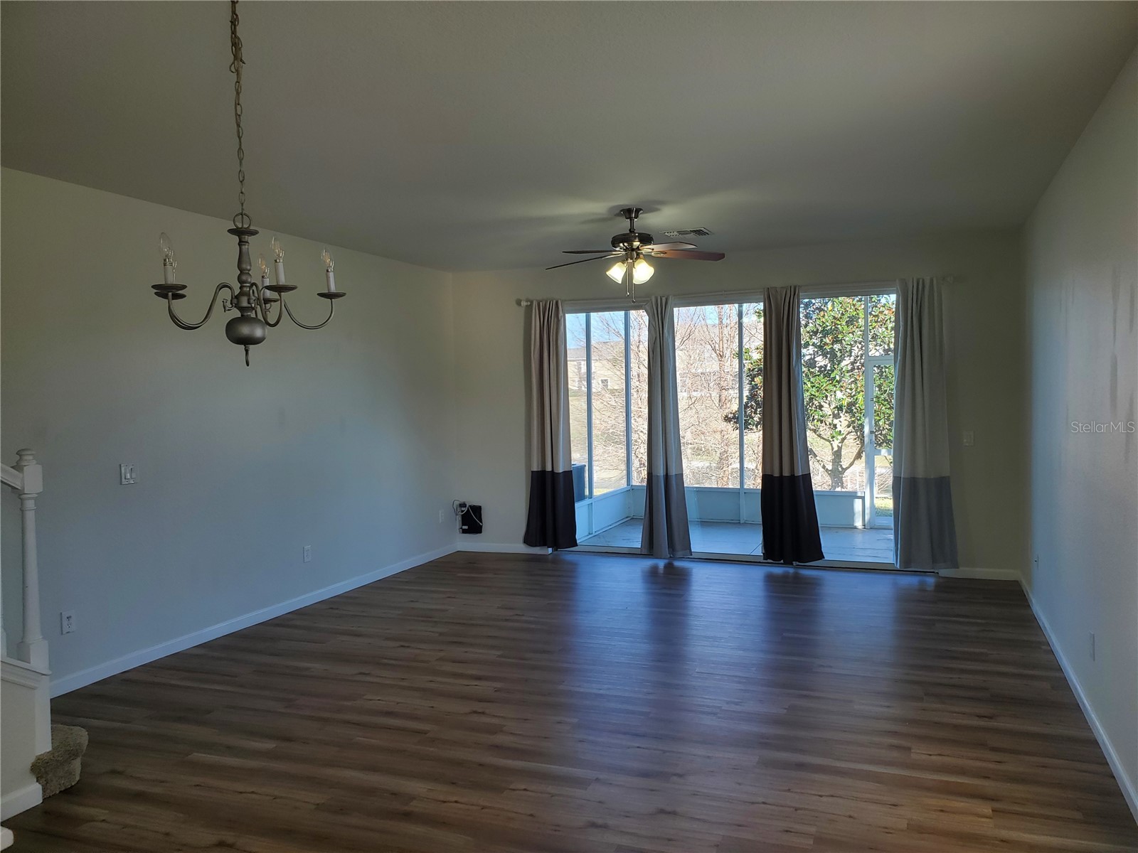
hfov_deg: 67.3
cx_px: 569
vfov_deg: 53.1
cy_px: 426
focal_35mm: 26
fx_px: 855
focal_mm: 4.3
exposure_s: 1/120
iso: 50
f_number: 2.4
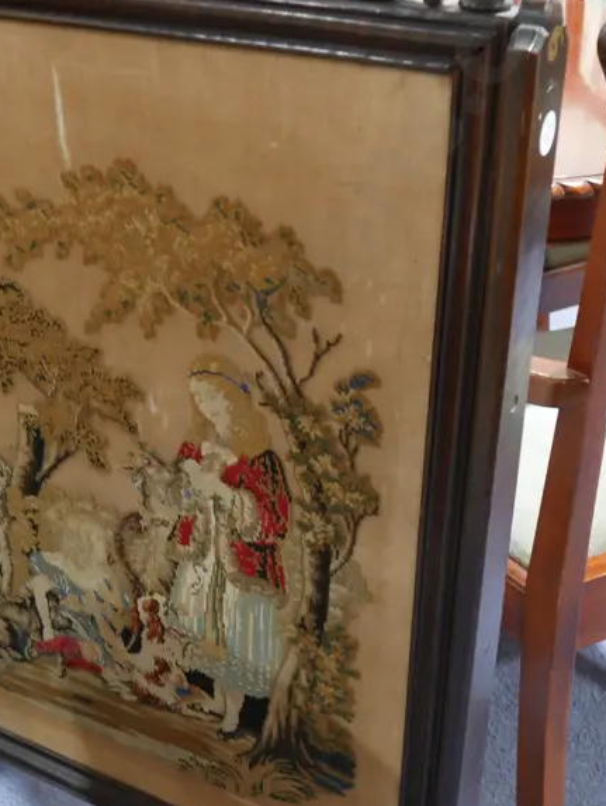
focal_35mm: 50
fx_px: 1165
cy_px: 409
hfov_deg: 29.0
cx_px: 217
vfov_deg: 38.1
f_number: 4
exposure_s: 1/60
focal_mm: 14
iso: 1600
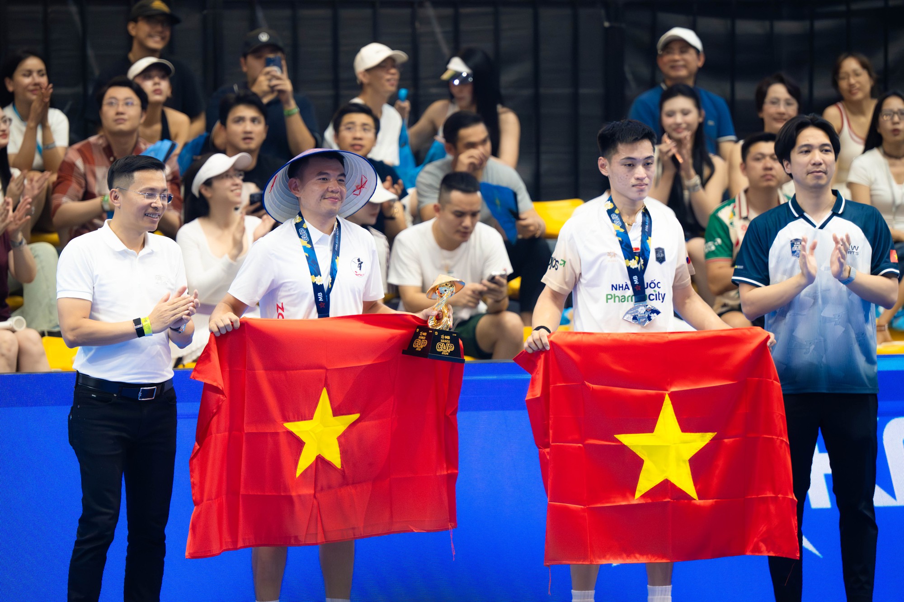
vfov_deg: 5.4
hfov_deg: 8.1
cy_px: 301
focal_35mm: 255
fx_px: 6401
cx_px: 452
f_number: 2.8
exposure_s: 1/500
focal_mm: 170
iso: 6400
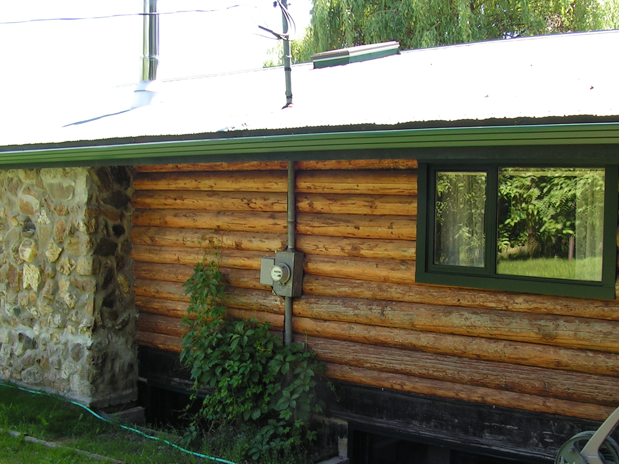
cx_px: 340
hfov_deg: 40.4
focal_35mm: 47
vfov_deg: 30.8
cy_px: 289
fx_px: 841
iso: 64
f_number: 4.8
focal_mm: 6
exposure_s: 1/50
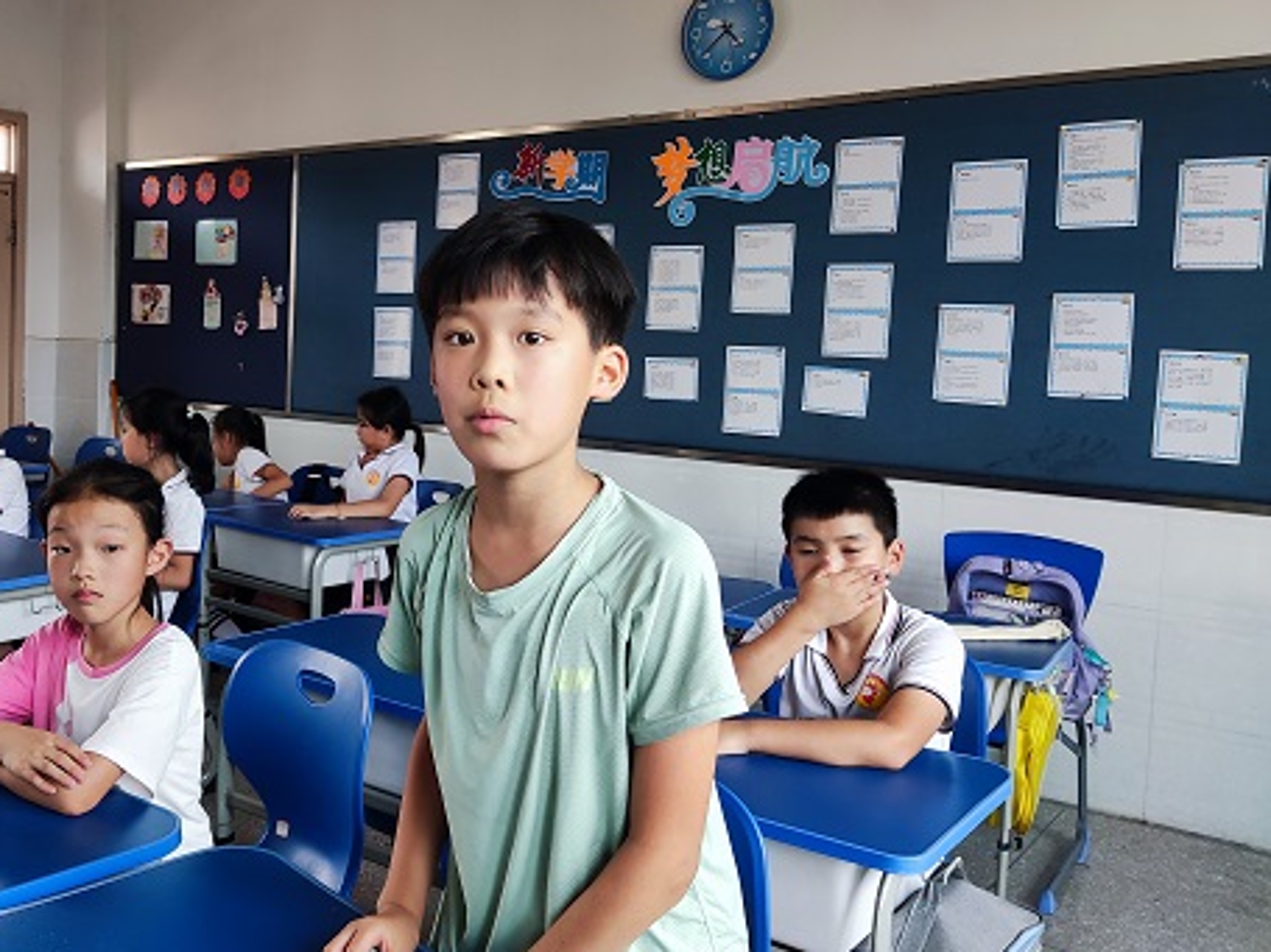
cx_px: 441
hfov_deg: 54.4
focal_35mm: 33
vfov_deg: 42.9
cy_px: 419
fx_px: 1211
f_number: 1.79
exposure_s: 1/50
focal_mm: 4.71
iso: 120
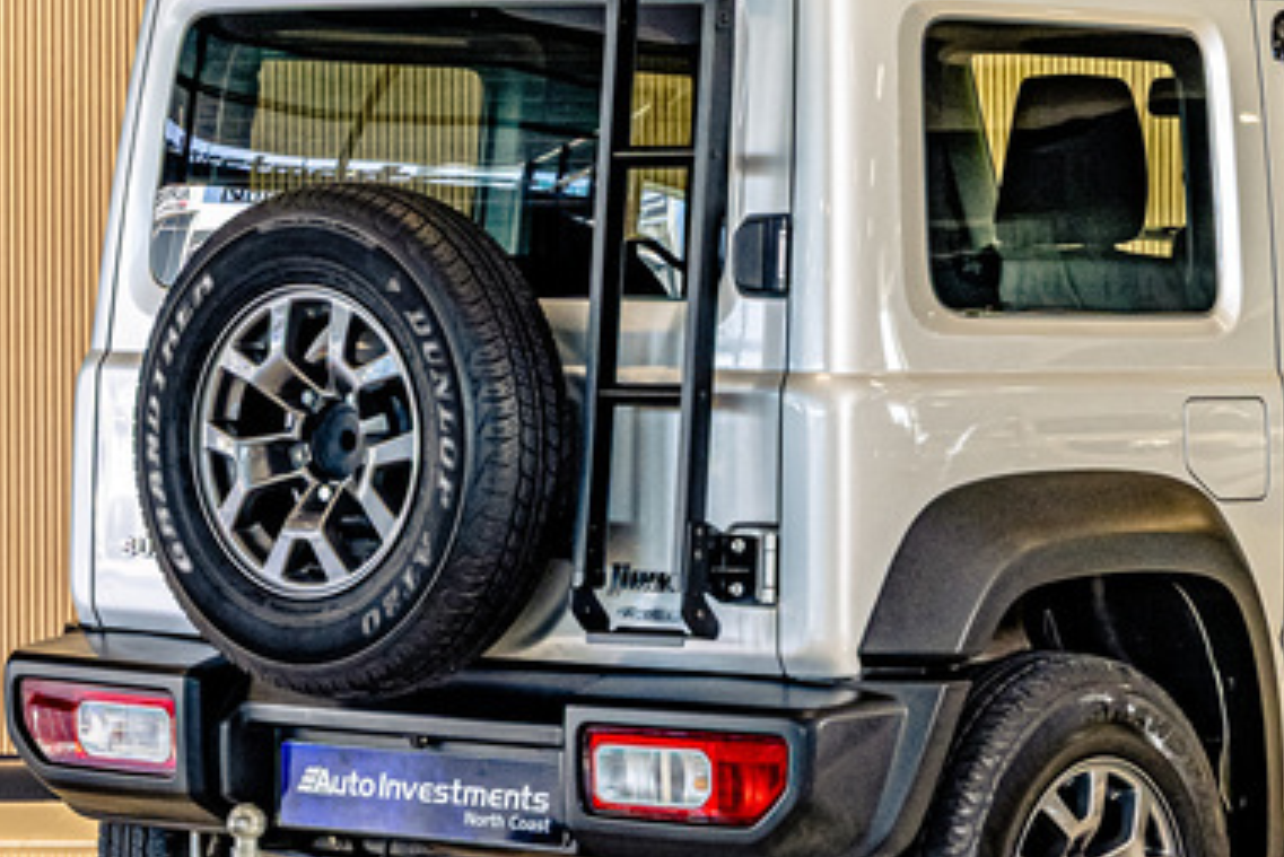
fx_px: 5387
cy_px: 312
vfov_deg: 9.1
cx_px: 1072
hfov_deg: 13.5
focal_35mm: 151
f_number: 5.6
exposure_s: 1/200
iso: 1250
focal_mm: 56
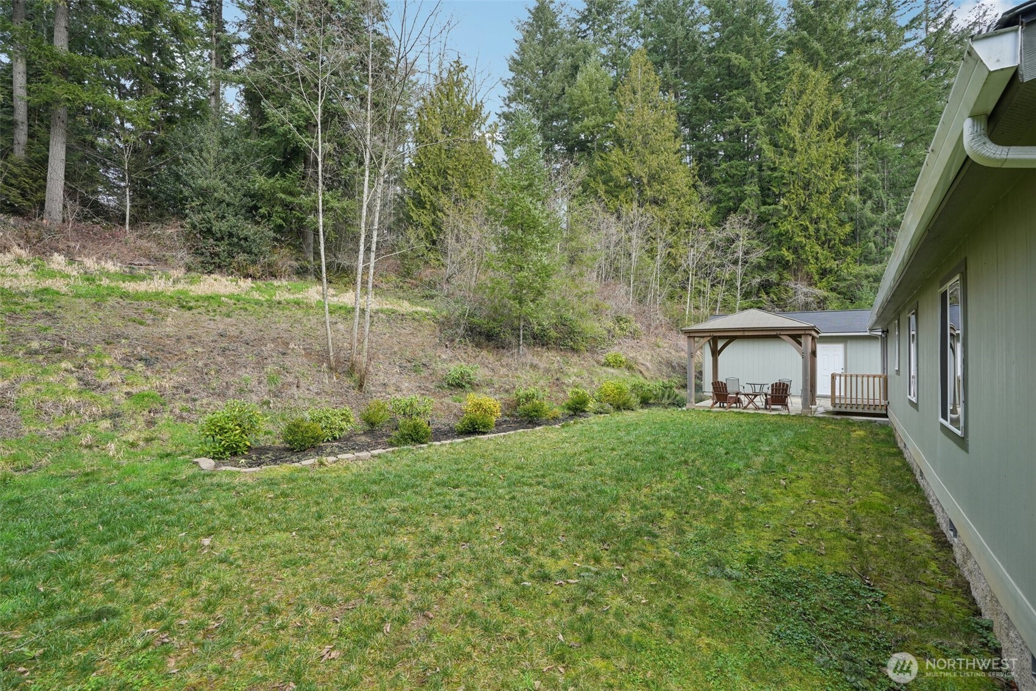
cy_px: 346
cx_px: 518
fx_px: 460
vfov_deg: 73.7
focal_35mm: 16
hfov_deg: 96.7
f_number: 8
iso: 100
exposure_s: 1/25
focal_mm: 16
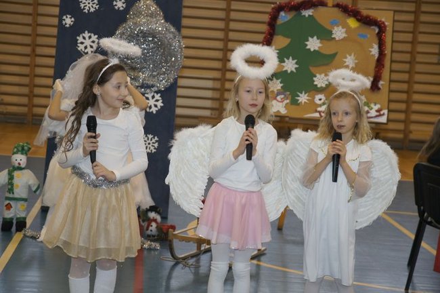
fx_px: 1099
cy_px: 146
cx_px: 220
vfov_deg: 15.2
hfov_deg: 22.6
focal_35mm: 90
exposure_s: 1/100
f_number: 4.5
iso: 800
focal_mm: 60
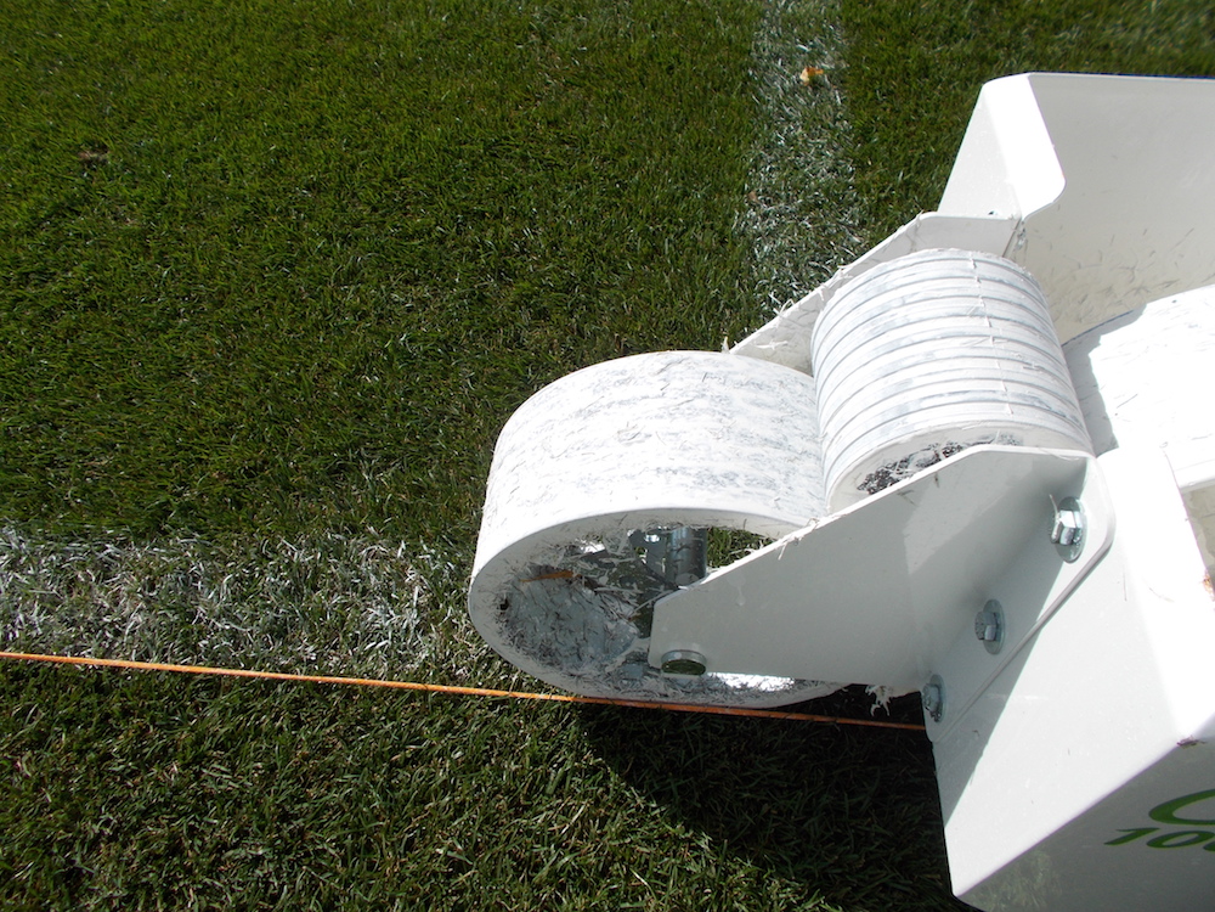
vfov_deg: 53.1
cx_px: 608
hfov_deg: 67.3
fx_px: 913
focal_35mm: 26
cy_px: 456
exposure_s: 1/1600
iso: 80
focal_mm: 4.6
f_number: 3.2
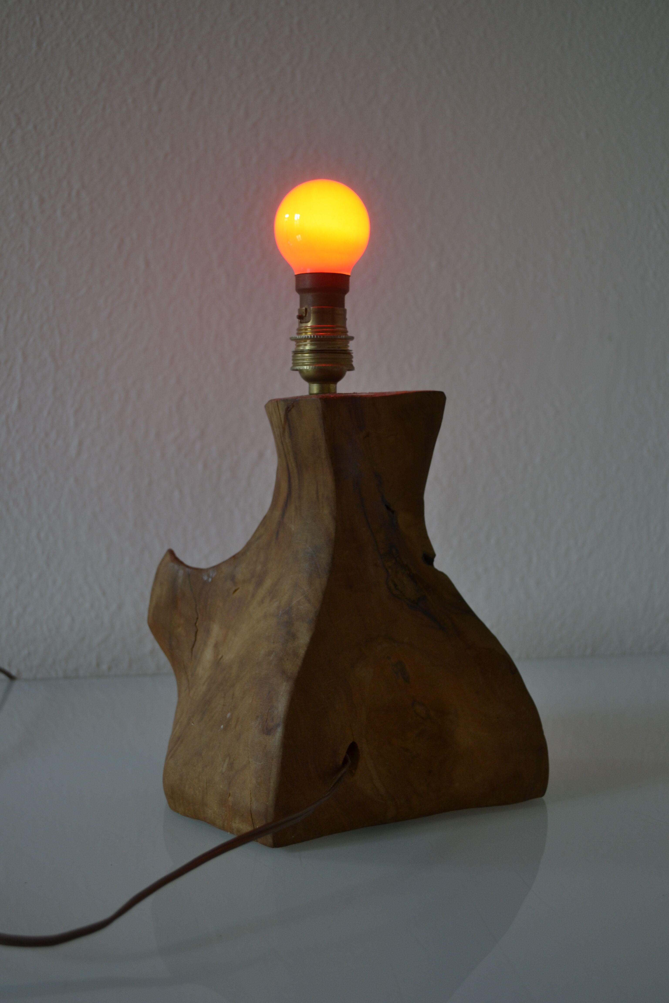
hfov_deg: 34.2
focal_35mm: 39
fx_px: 1087
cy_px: 502
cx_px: 334
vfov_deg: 49.6
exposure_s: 1/20
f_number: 4.2
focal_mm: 26
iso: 400
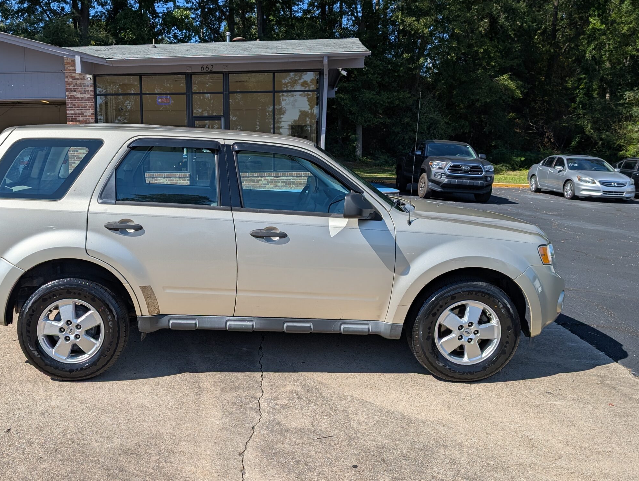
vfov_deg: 45.5
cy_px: 224
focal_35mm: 31
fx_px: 573
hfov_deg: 57.6
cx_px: 241
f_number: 1.68
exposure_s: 1/1572
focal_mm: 6.9
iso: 19
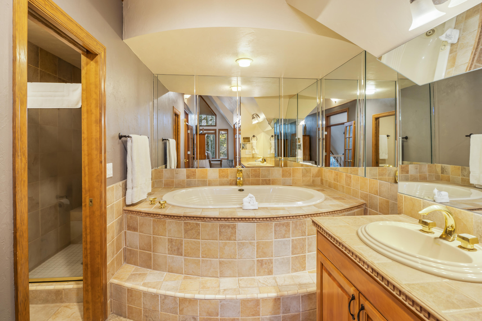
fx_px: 233
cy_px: 160
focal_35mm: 17
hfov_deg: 92.0
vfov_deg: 69.2
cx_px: 241
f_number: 8
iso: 250
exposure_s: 10
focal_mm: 17.4
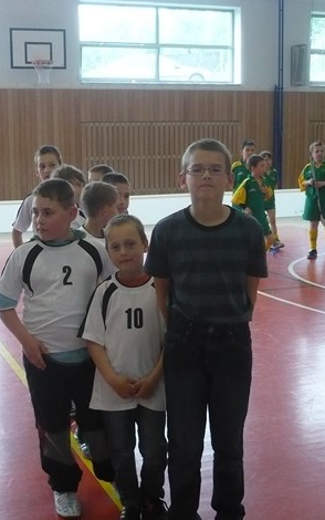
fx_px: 751
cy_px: 262
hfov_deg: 24.4
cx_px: 134
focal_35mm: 53
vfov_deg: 38.2
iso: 400
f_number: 2.9
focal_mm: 6
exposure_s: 1/160
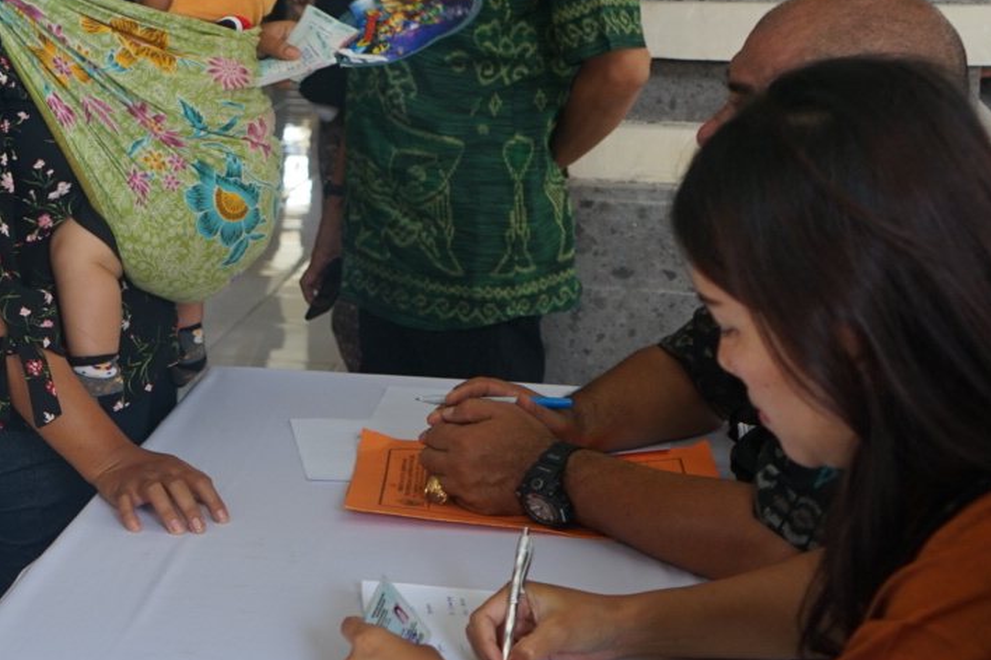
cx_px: 55
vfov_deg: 21.2
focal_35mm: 64
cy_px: 264
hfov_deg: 29.8
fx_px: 1762
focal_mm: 28
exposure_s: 1/60
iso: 200
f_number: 4
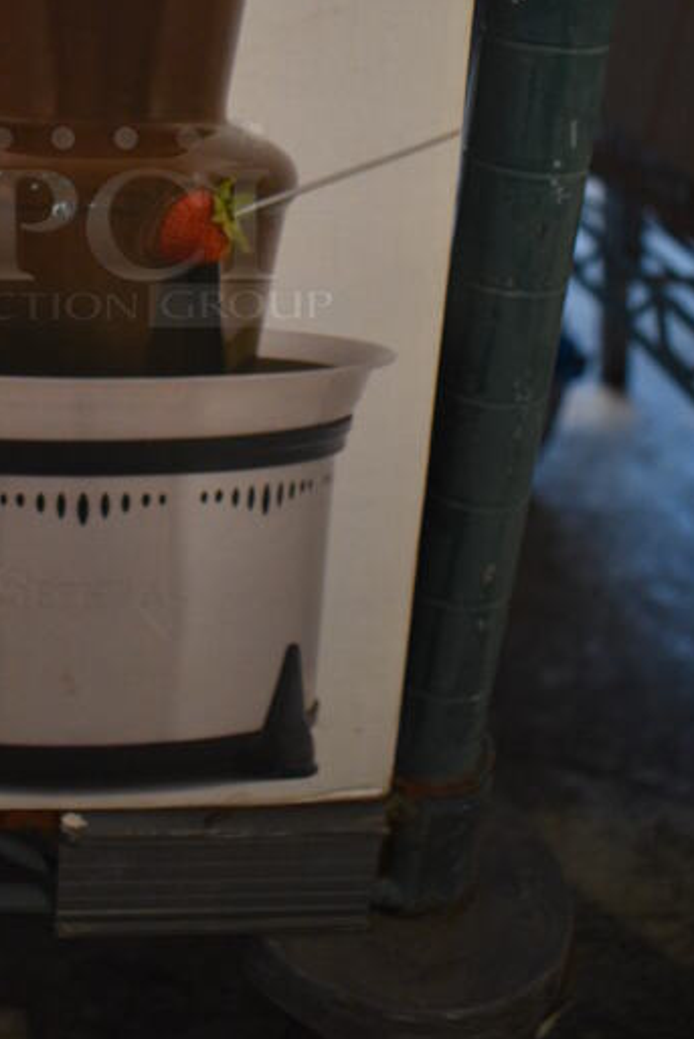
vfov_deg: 39.6
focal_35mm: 48
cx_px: 125
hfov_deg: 27.5
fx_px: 1387
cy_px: 221
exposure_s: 1/125
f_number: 3.5
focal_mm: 18
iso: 1250
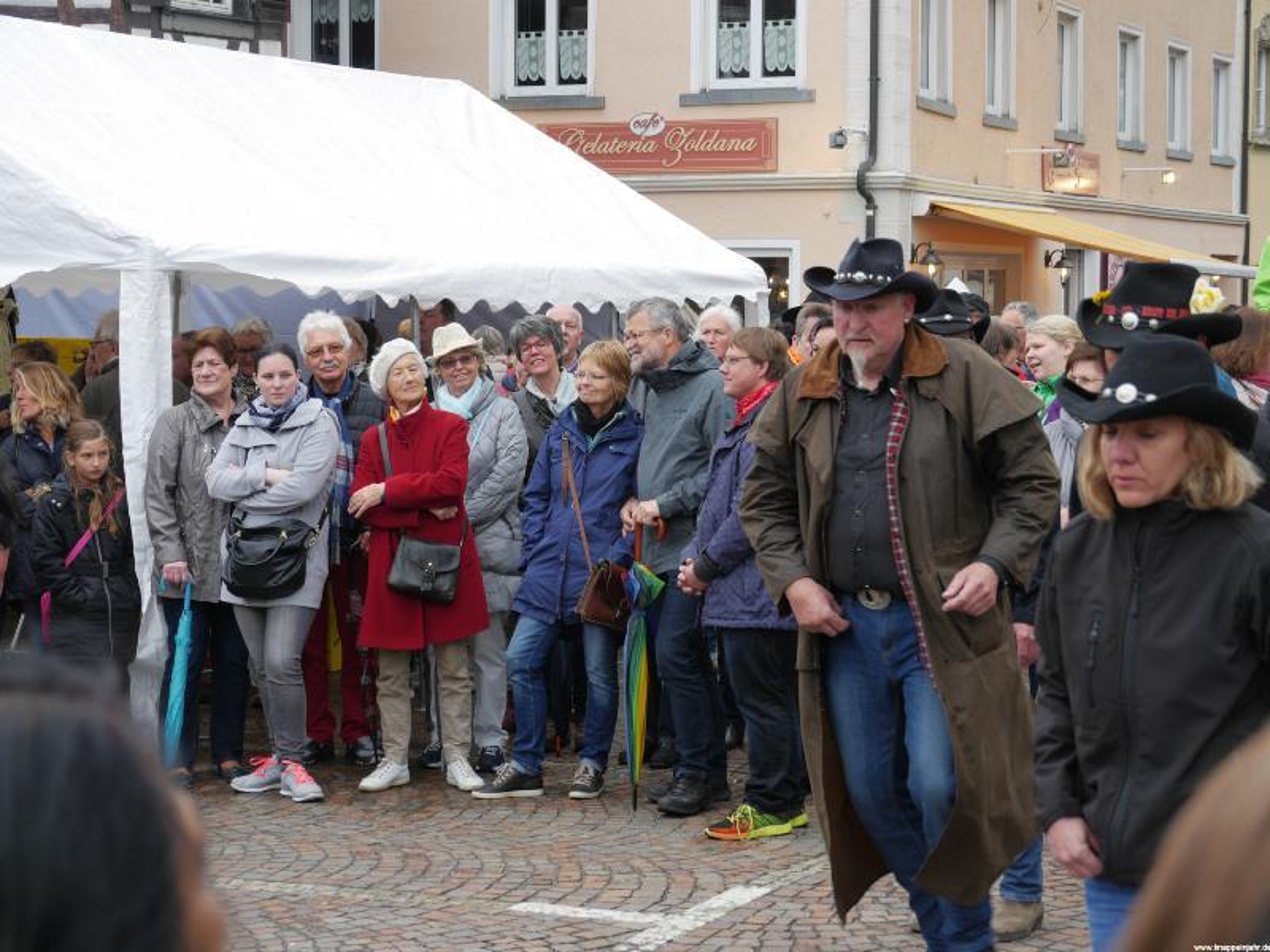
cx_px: 635
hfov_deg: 23.8
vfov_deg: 18.0
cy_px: 476
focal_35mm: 82
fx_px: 3008
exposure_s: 1/100
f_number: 5.3
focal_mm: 41
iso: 200
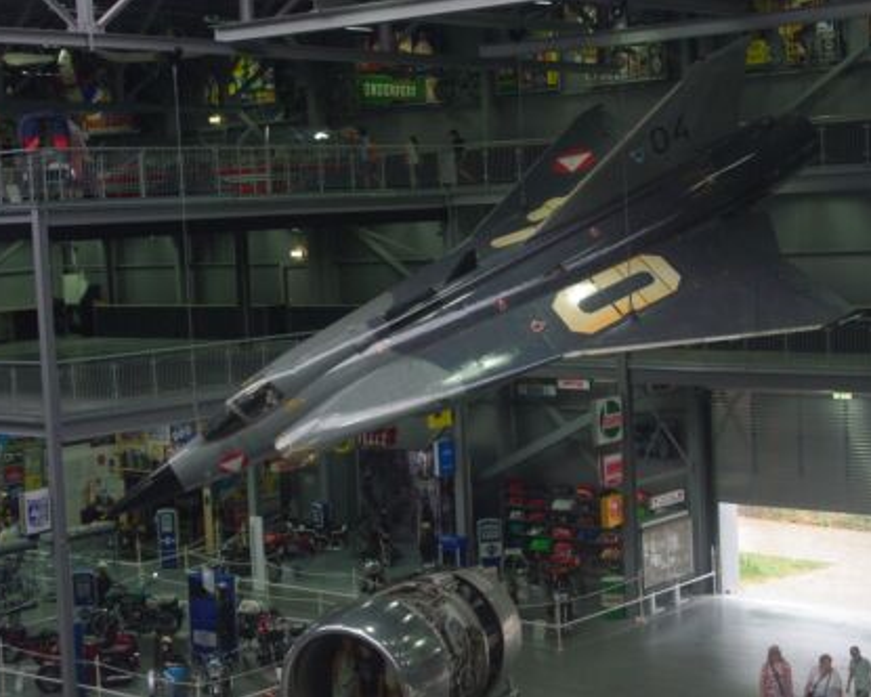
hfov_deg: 27.9
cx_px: 464
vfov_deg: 22.5
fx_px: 1753
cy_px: 347
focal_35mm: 68
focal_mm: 40
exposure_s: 1/60
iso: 800
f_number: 4.5
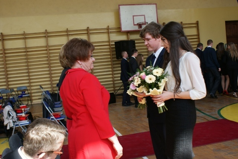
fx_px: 258
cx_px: 119
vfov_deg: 34.3
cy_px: 80
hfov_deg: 49.5
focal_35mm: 39
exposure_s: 1/60
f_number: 5.6
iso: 100
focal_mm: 26
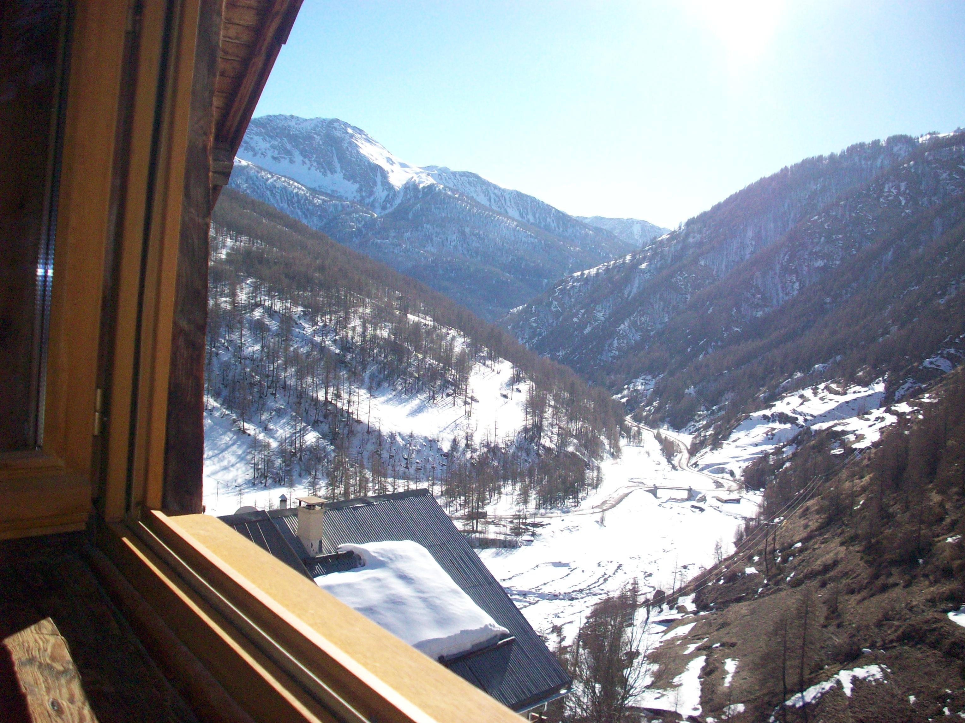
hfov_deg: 50.1
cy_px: 362
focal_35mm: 37
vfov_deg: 38.7
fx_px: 1031
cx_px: 482
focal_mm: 6.2
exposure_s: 1/679
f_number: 5.6
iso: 200
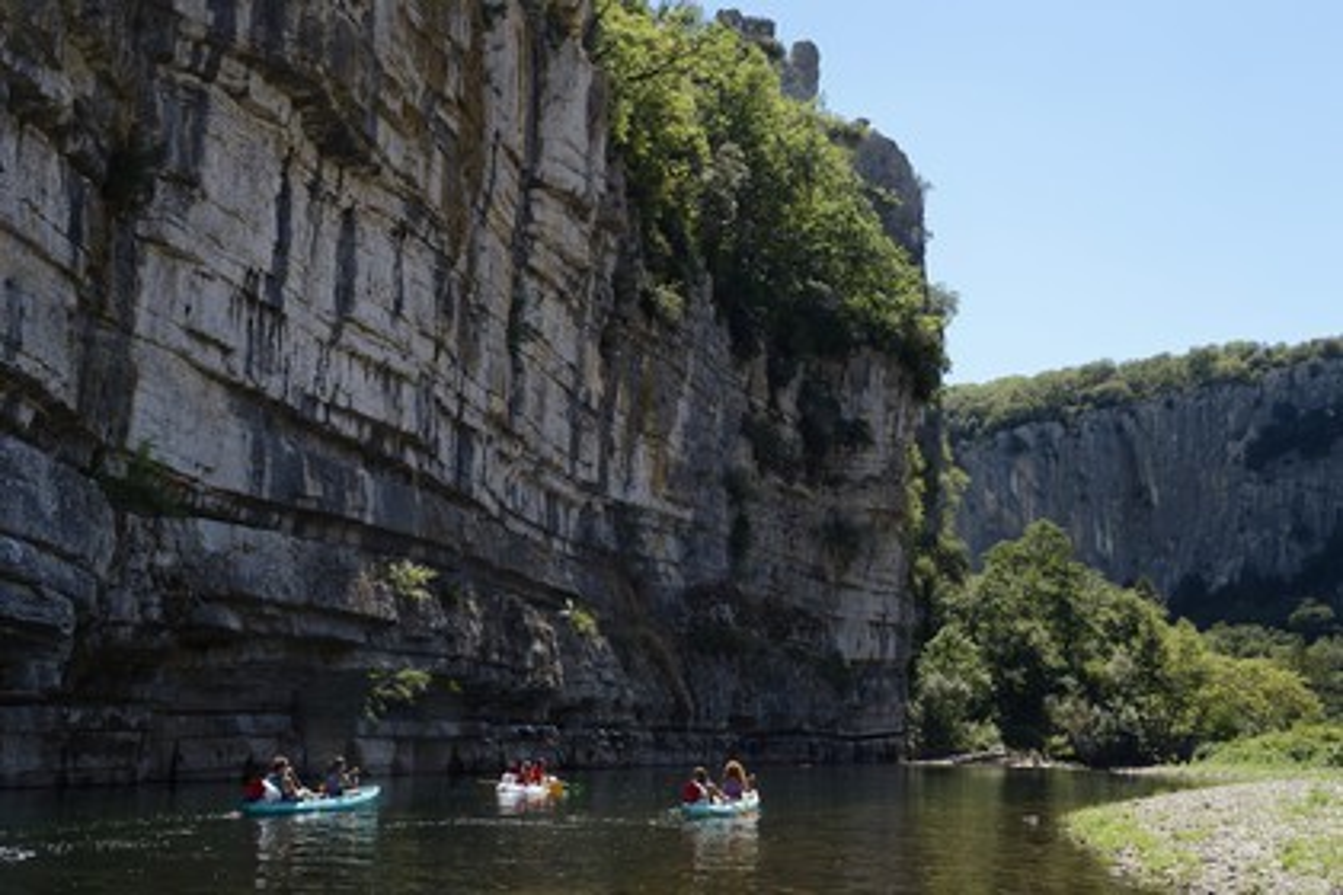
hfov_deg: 44.5
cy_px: 448
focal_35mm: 44
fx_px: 1641
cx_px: 672
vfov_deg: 30.5
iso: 400
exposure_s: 1/320
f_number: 11
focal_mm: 44
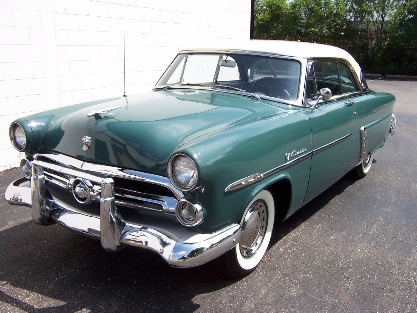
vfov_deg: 39.7
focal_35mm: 36
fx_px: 434
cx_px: 208
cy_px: 156
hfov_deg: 51.4
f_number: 4
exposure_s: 1/500
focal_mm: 5.6
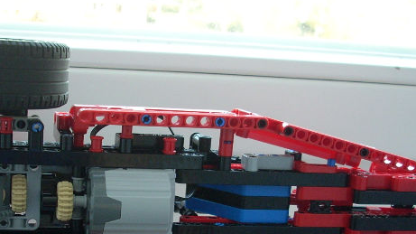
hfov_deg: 30.1
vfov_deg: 17.1
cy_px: 194
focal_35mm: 70
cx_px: 173
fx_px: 772
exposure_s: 1/30
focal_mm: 6.2
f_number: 2.8
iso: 141
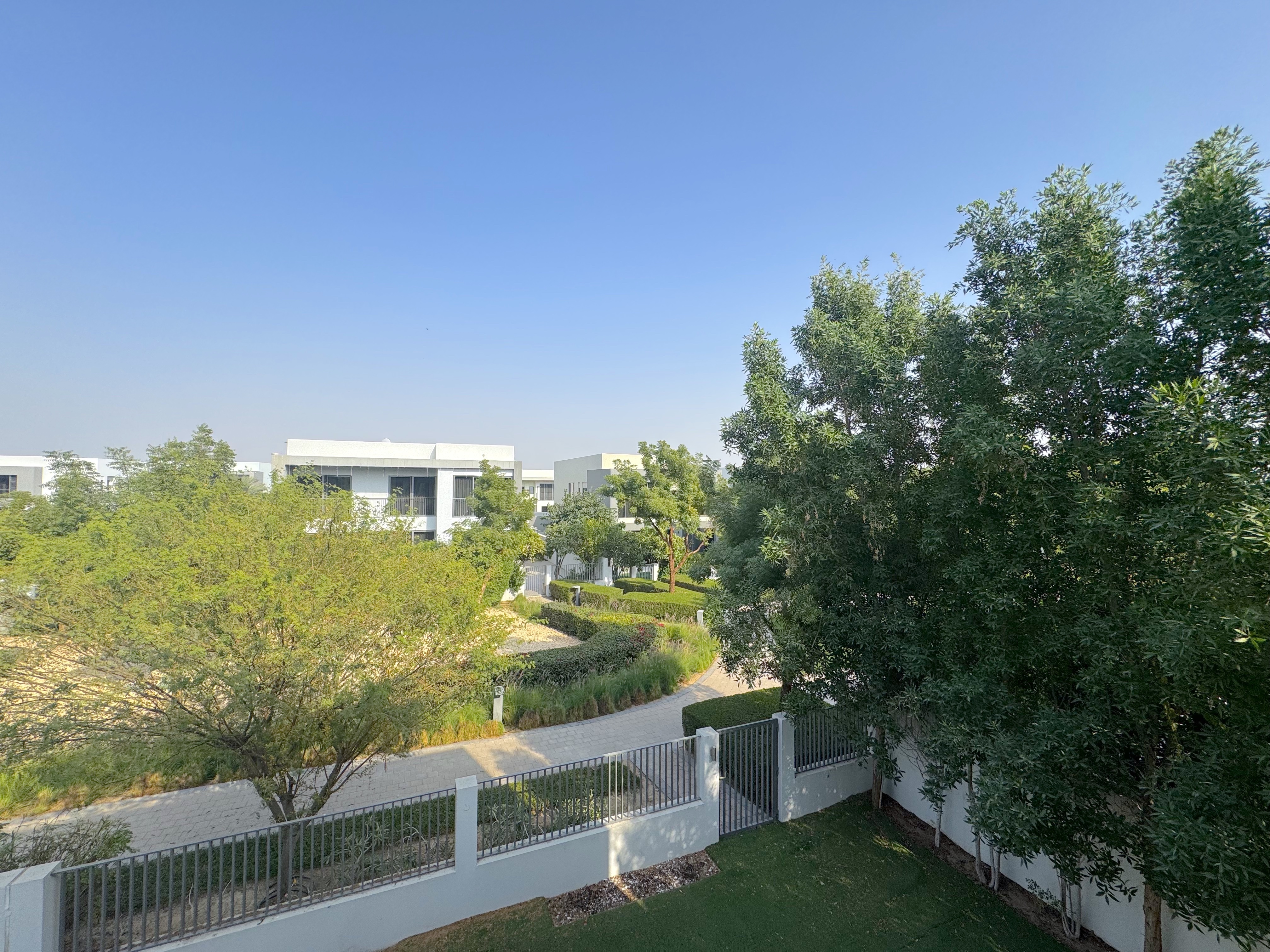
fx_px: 514
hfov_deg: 102.1
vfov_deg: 85.7
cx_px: 635
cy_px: 476
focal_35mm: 14
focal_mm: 2.22
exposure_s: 1/1789
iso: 50
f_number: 2.2
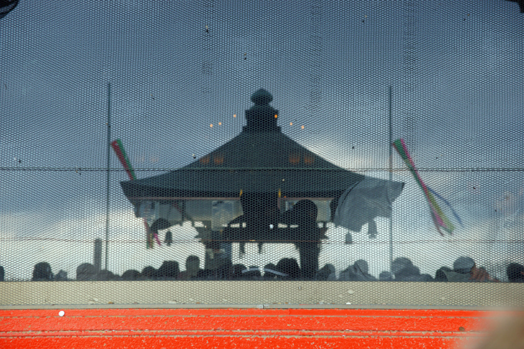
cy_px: 174
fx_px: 1019
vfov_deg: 19.4
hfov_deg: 28.9
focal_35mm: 70
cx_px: 262
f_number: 3.5
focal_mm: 70
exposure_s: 1/125
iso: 200
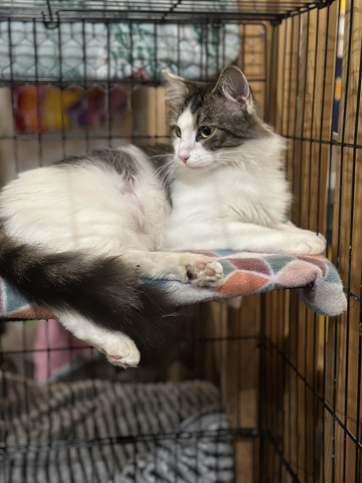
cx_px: 181
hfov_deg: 30.3
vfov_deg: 39.7
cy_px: 242
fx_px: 669
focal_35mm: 48
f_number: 1.78
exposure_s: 1/30
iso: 640
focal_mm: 6.86
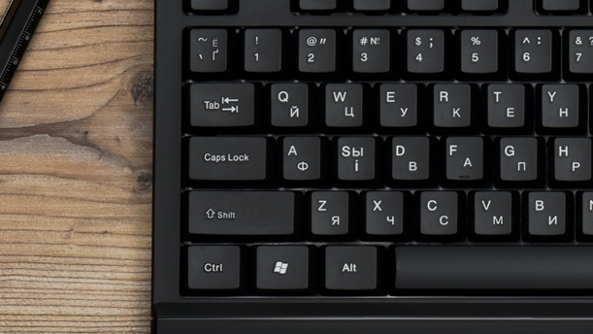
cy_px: 92
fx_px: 4168
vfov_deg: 4.6
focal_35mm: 265
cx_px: 809
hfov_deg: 8.0
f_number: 22
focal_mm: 70
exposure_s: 1/160
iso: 400
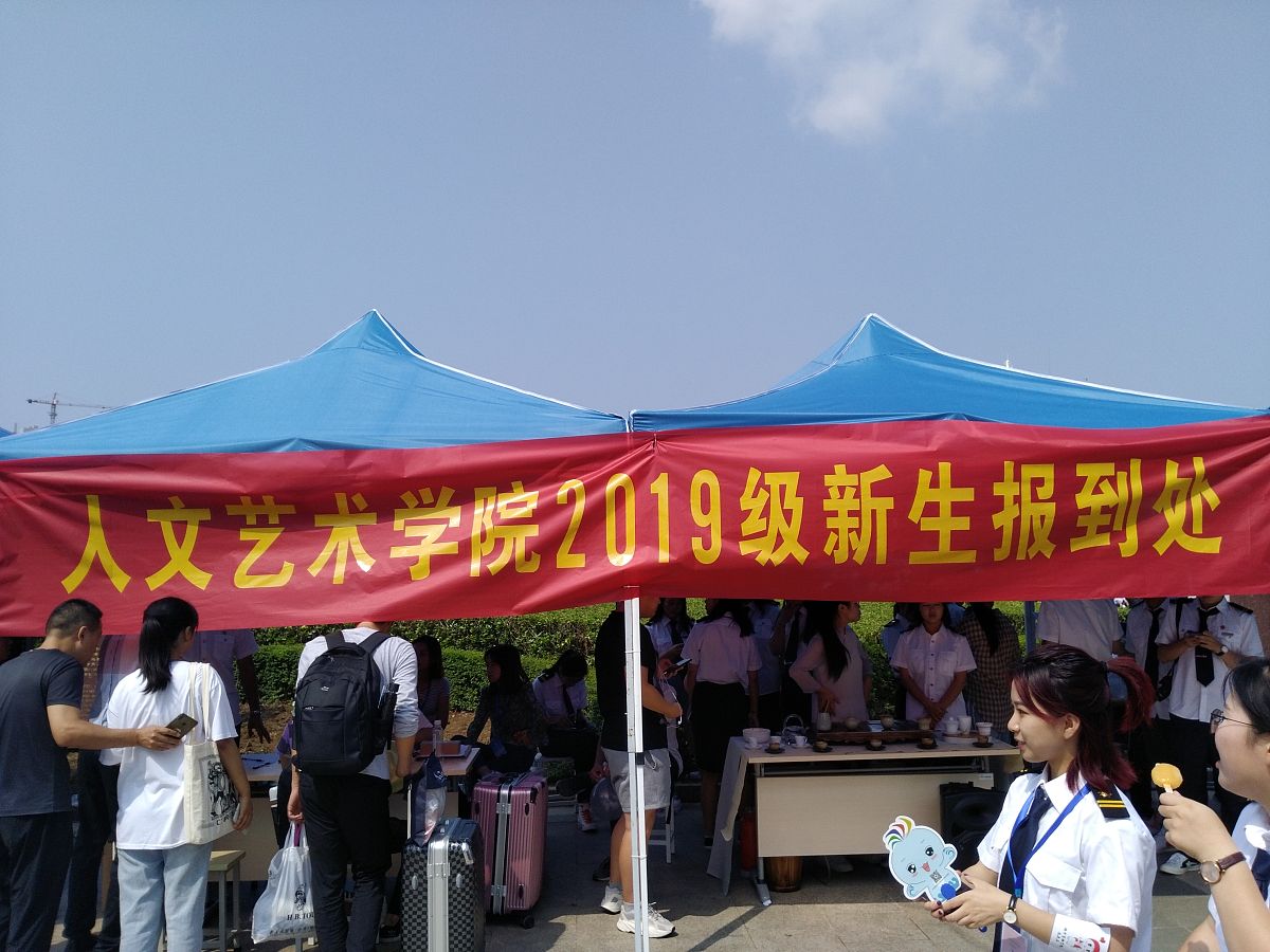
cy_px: 476
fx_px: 1027
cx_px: 635
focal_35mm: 28
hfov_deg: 63.4
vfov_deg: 49.7
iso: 101
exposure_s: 1/1642
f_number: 2
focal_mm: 3.78
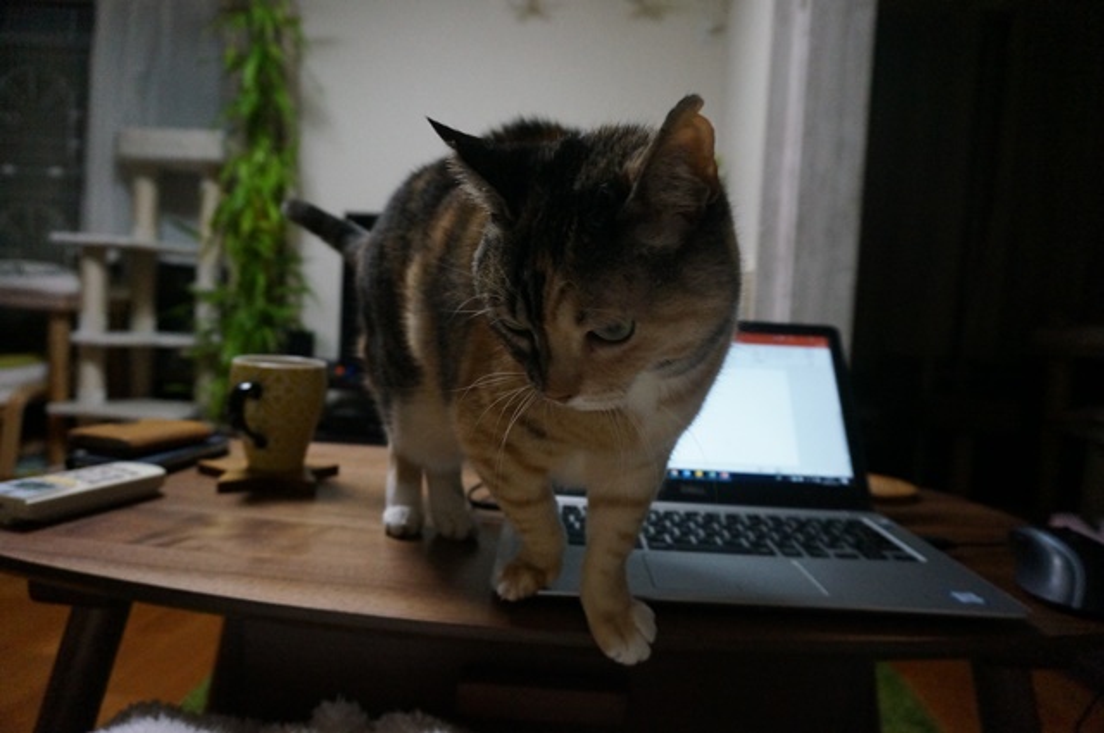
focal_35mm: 24
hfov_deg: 73.8
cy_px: 366
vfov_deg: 53.0
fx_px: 735
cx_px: 552
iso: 3200
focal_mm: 16
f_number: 4
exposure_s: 1/160
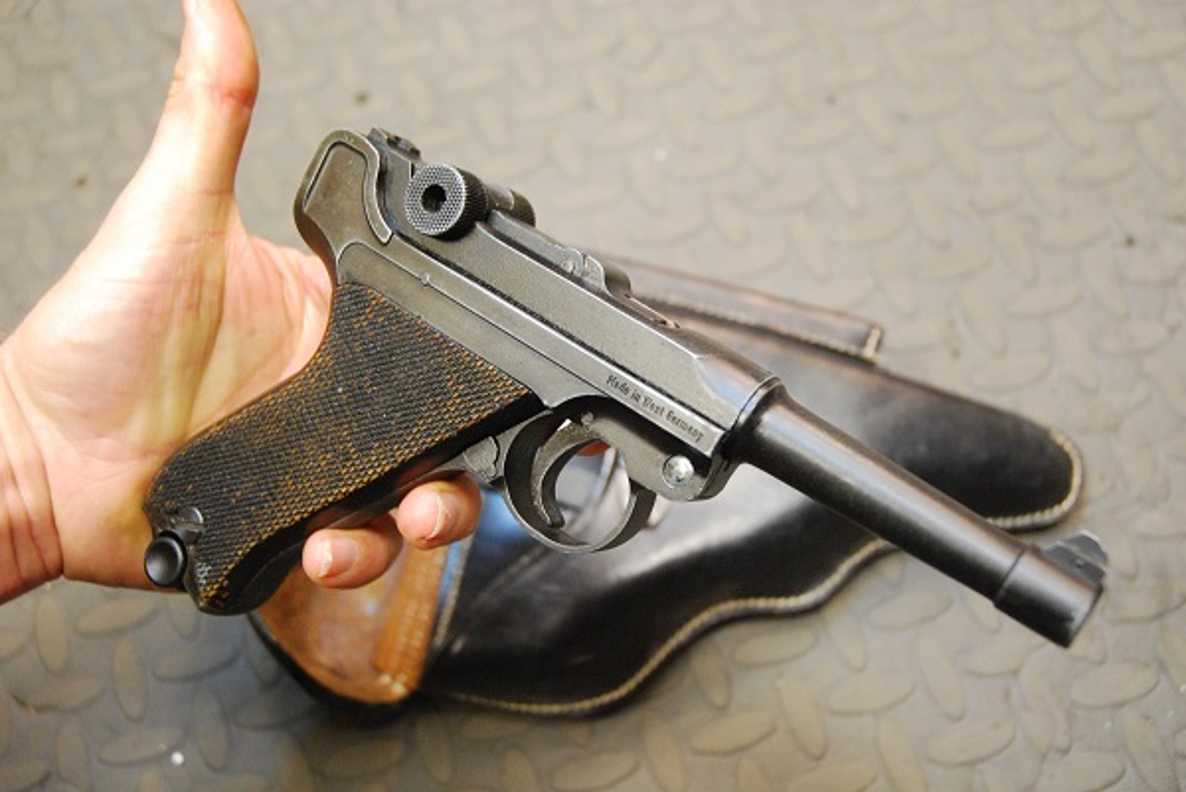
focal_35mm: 40
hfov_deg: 47.9
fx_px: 1335
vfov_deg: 33.1
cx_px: 593
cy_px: 396
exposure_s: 1/30
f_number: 3.8
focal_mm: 27
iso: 1400
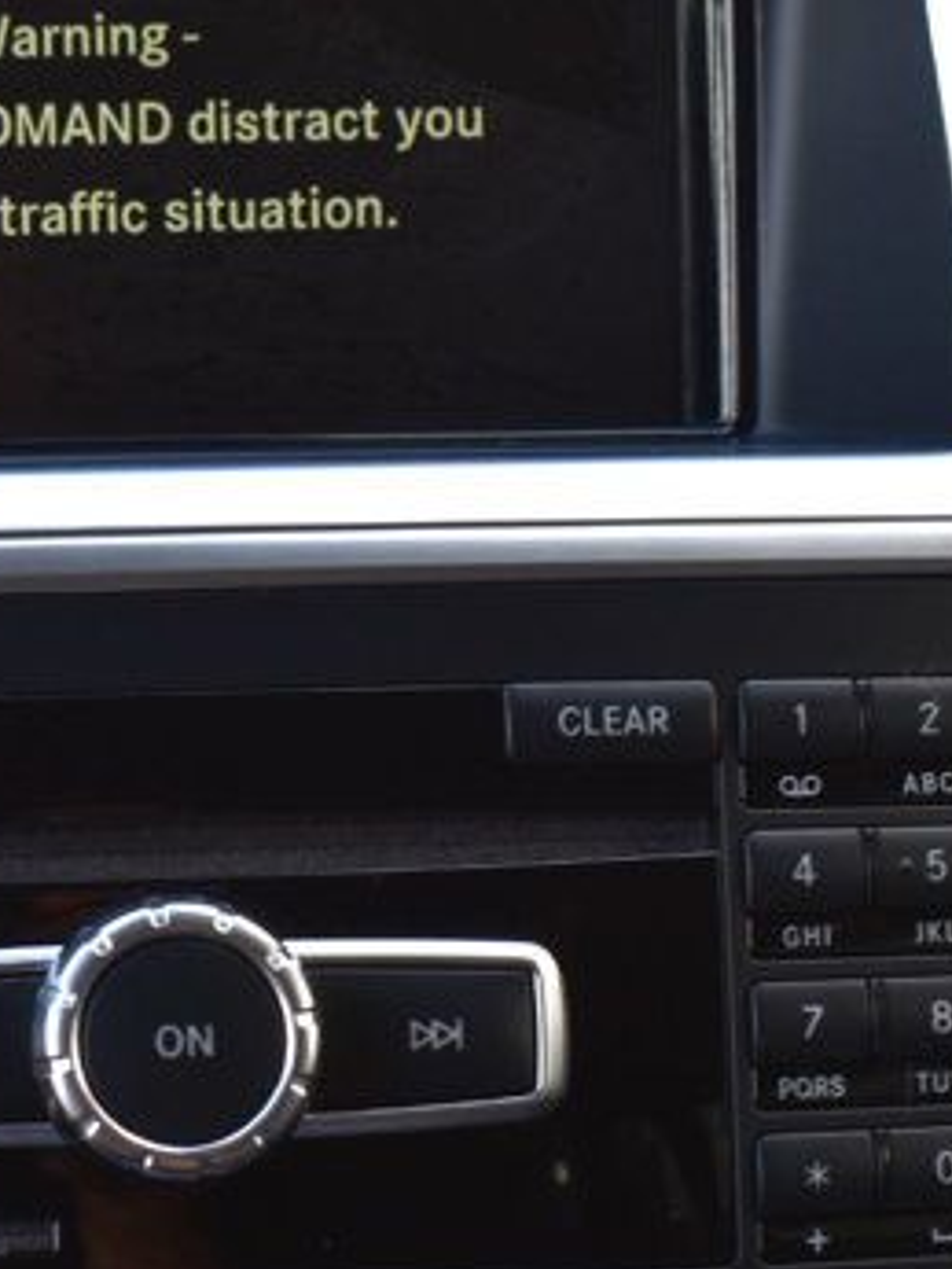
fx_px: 4230
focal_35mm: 115
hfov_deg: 12.8
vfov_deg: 17.0
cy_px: 600
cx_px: 121
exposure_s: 1/40
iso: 400
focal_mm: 27
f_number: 7.1
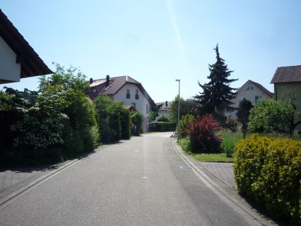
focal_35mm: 32
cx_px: 150
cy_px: 113
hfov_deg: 56.8
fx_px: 278
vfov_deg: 44.2
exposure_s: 1/400
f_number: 5.6
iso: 100
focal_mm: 5.2
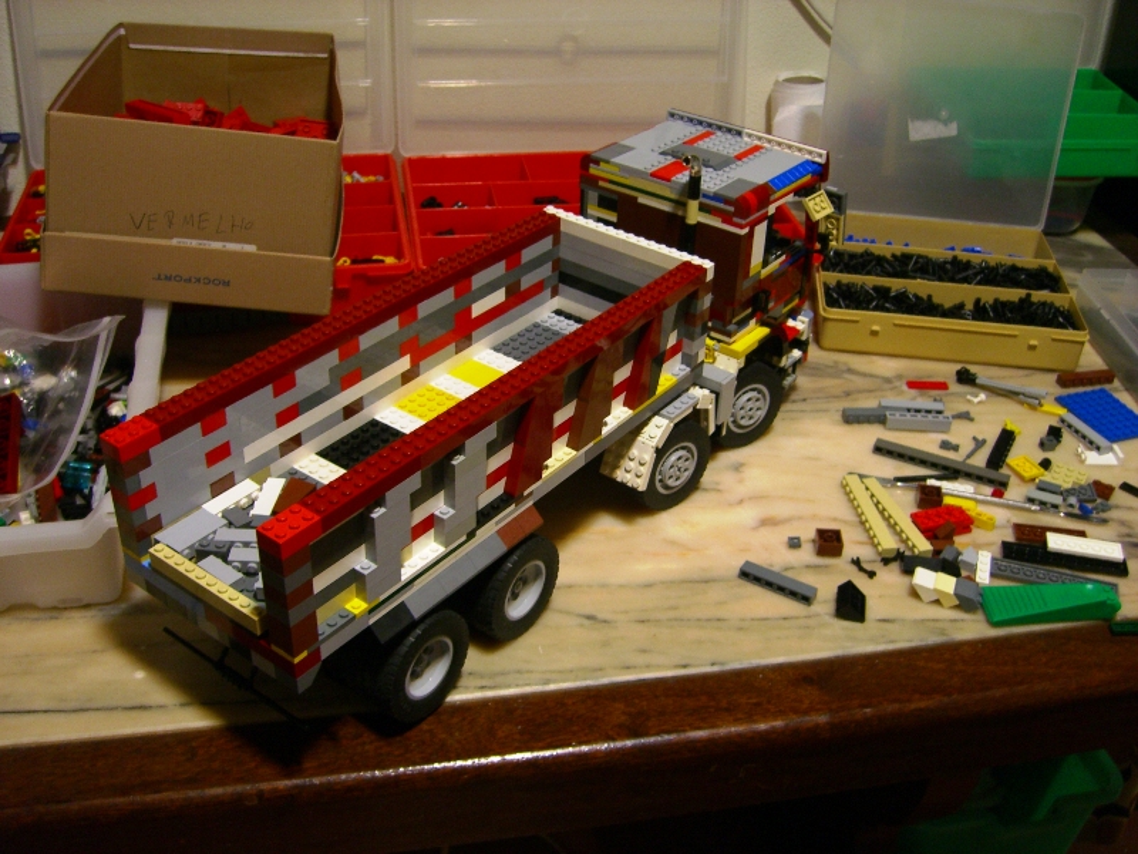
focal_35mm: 38
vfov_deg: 37.7
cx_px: 569
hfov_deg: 49.0
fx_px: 1249
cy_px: 427
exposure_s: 1/8
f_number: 2.8
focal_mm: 7.9
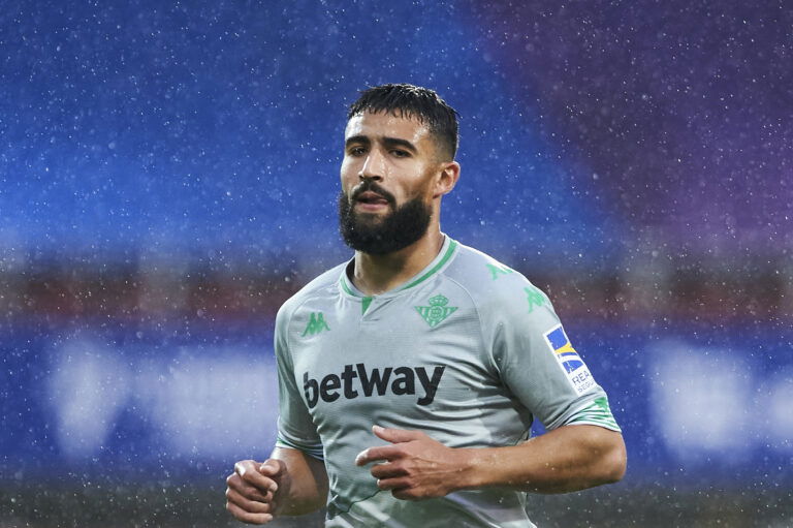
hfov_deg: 5.2
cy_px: 264
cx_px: 396
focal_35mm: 400
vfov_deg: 3.4
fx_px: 8805
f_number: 3.2
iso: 2500
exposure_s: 1/1600
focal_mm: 400
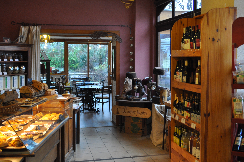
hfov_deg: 42.7
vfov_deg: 29.0
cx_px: 137
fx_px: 311
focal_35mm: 46
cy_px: 59
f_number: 4
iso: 560
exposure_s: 1/60
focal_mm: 22
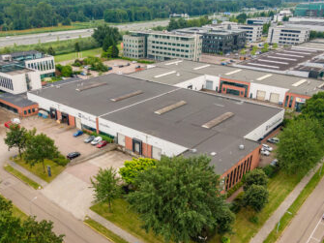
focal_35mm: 33
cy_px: 140
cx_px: 135
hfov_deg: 55.1
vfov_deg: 42.8
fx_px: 309
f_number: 2.8
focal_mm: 4.39
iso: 100
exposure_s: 1/500
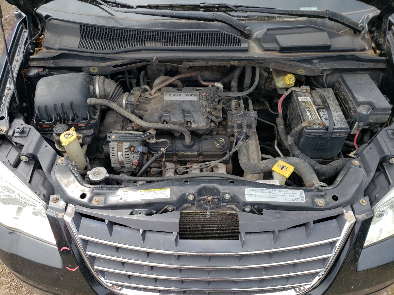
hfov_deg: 67.3
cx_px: 197
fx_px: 296
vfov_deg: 53.1
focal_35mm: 26
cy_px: 148
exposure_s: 1/1250
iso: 50
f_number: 1.5
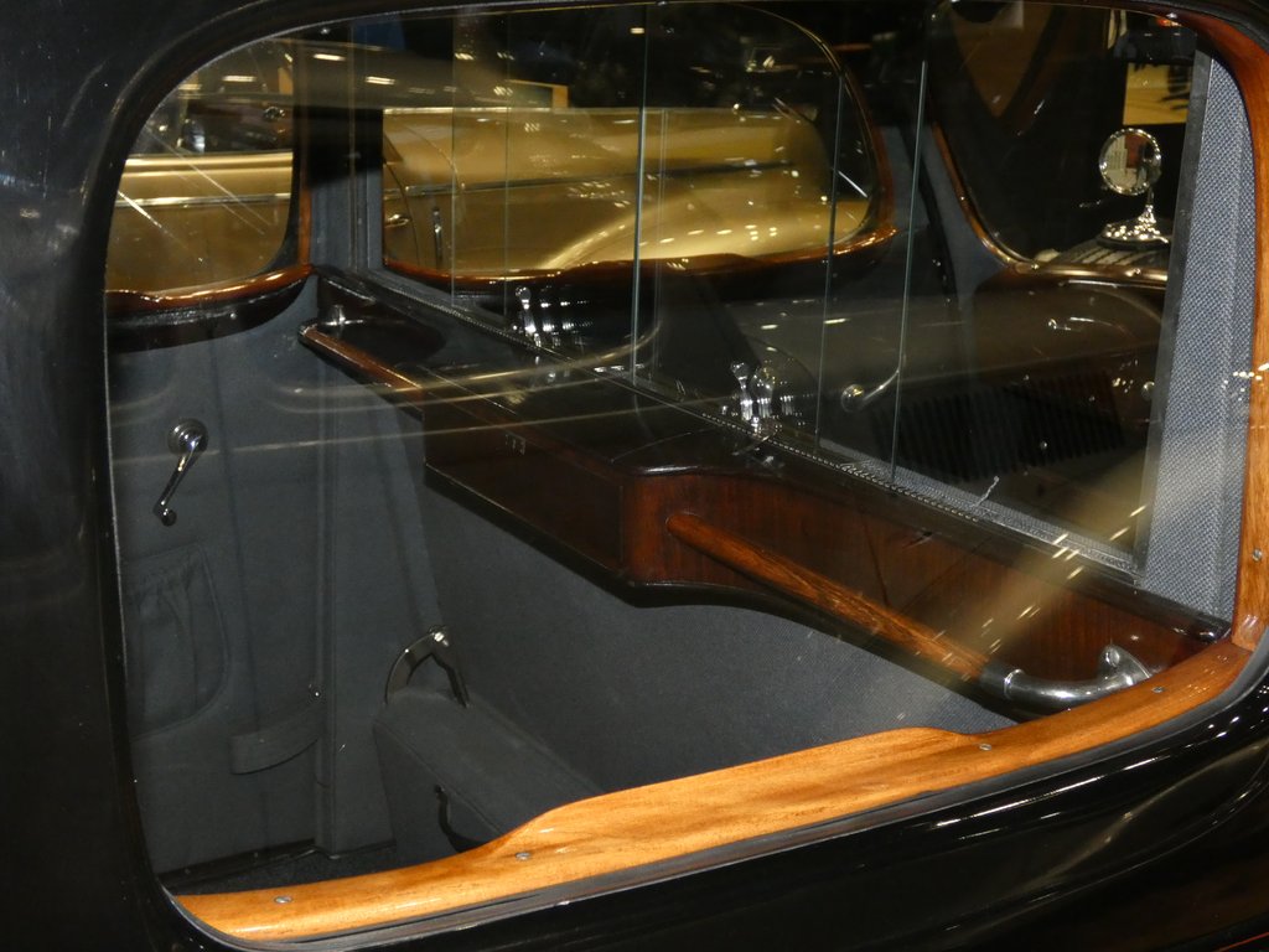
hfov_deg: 39.7
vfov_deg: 30.3
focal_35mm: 48
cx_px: 634
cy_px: 476
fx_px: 1760
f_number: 3.8
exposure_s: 1/250
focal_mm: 8.6
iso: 800
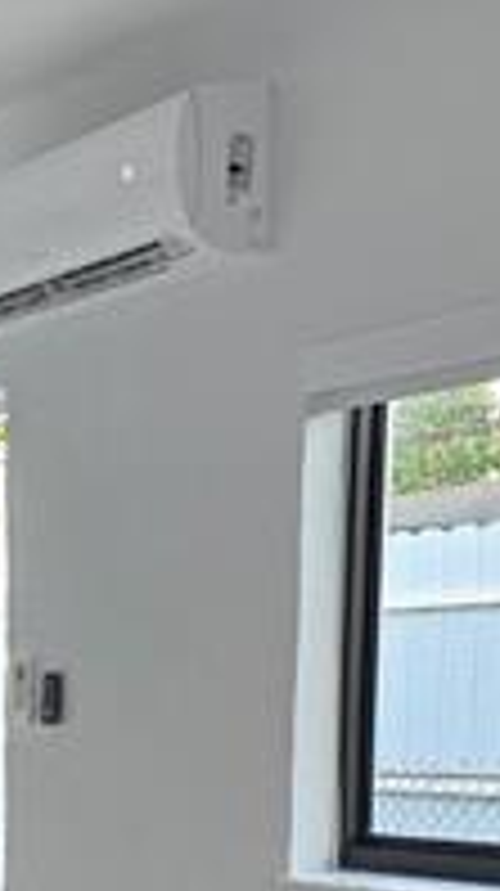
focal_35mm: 76
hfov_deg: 14.3
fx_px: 1796
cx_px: -347
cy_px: 986
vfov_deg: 25.8
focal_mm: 6.3
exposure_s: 1/120
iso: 400
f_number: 1.7
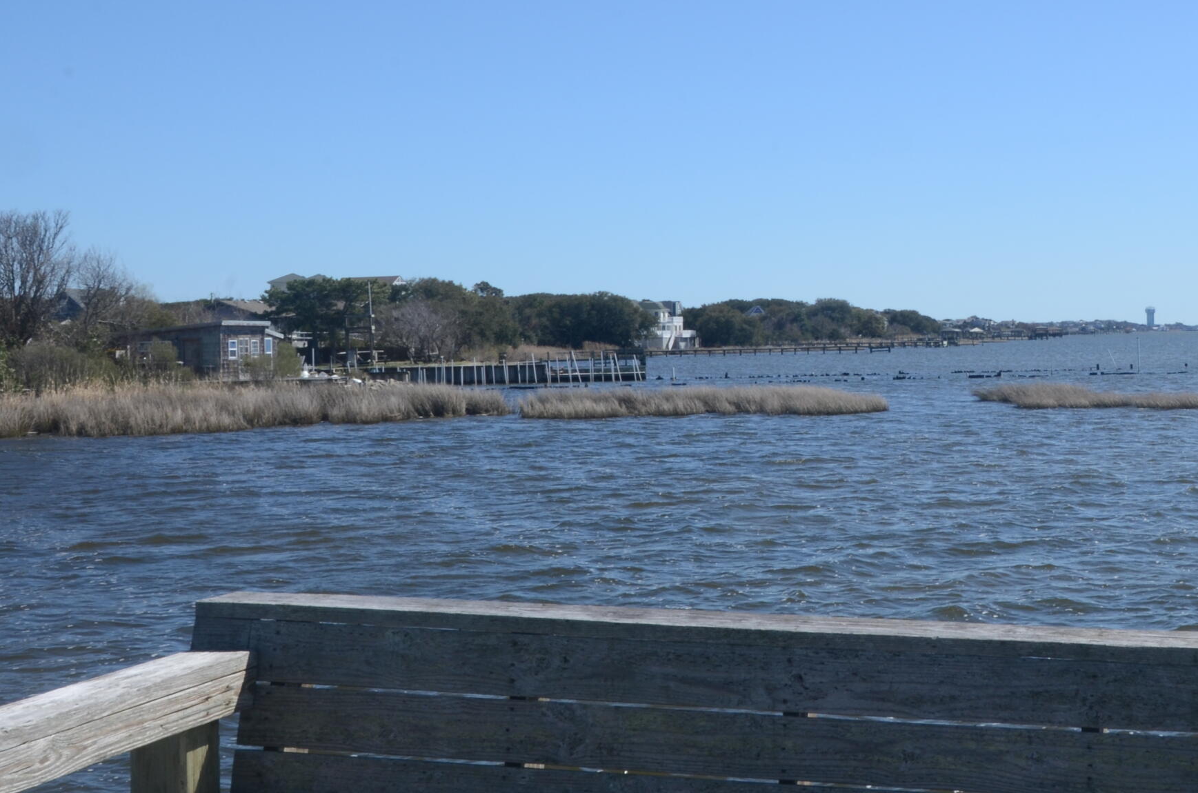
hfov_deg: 34.3
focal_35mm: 57
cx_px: 924
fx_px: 1893
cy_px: 287
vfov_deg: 23.6
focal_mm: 22
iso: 200
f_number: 22
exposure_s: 1/80
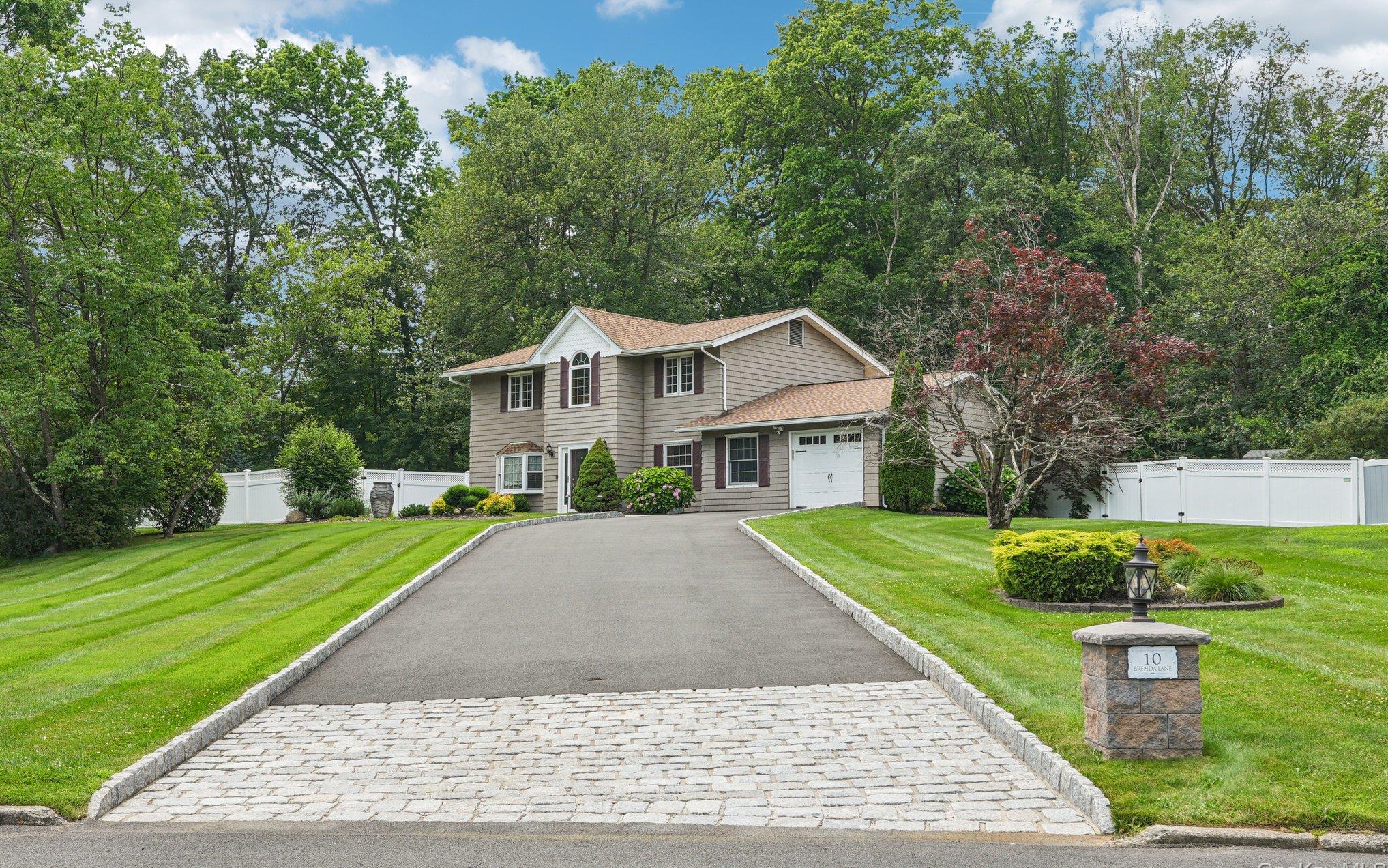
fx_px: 1513
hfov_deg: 49.3
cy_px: 421
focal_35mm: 40
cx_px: 697
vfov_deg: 32.0
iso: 100
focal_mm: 26
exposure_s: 1/60
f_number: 10
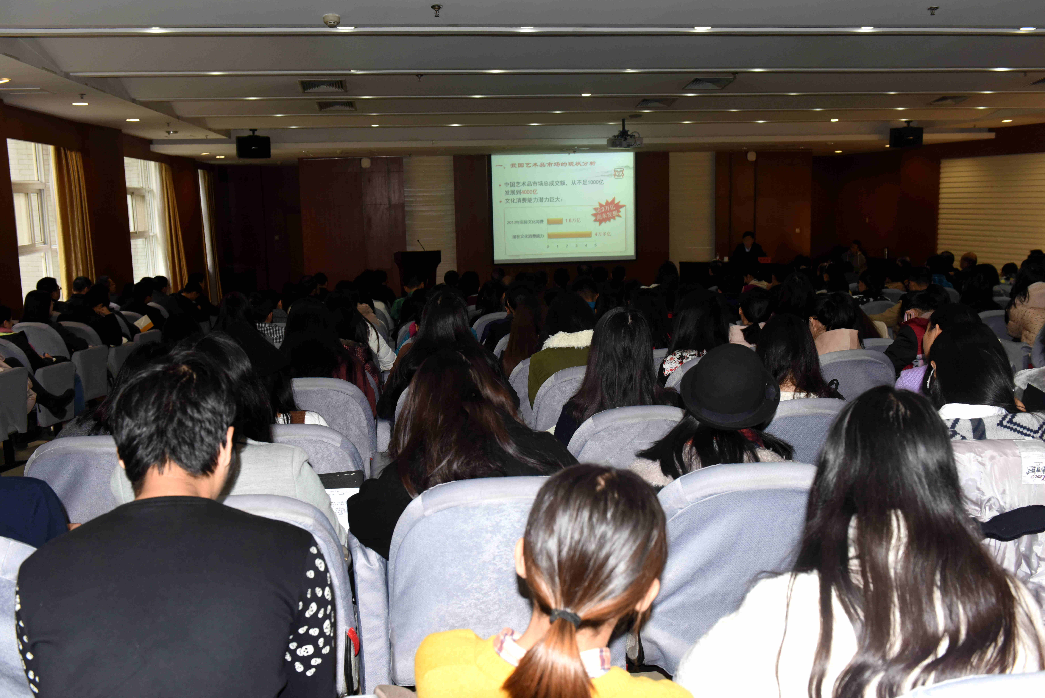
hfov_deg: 55.8
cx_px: 522
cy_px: 349
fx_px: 987
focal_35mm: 34
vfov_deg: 38.9
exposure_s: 1/60
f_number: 5.6
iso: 1250
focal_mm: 34
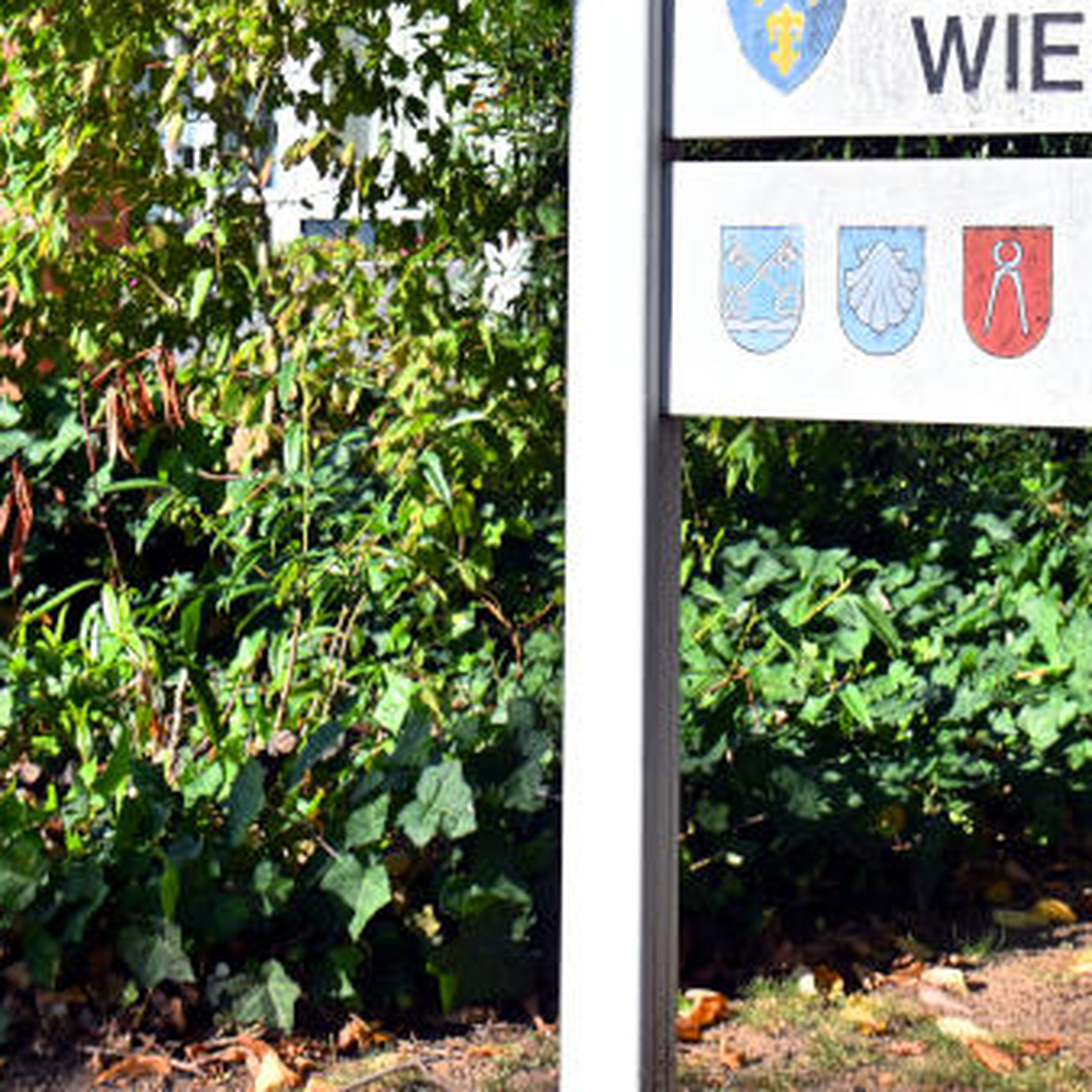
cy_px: 166
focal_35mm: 85
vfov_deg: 20.1
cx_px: 1014
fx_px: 3034
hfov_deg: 20.0
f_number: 13
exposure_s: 1/400
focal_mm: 36
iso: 200
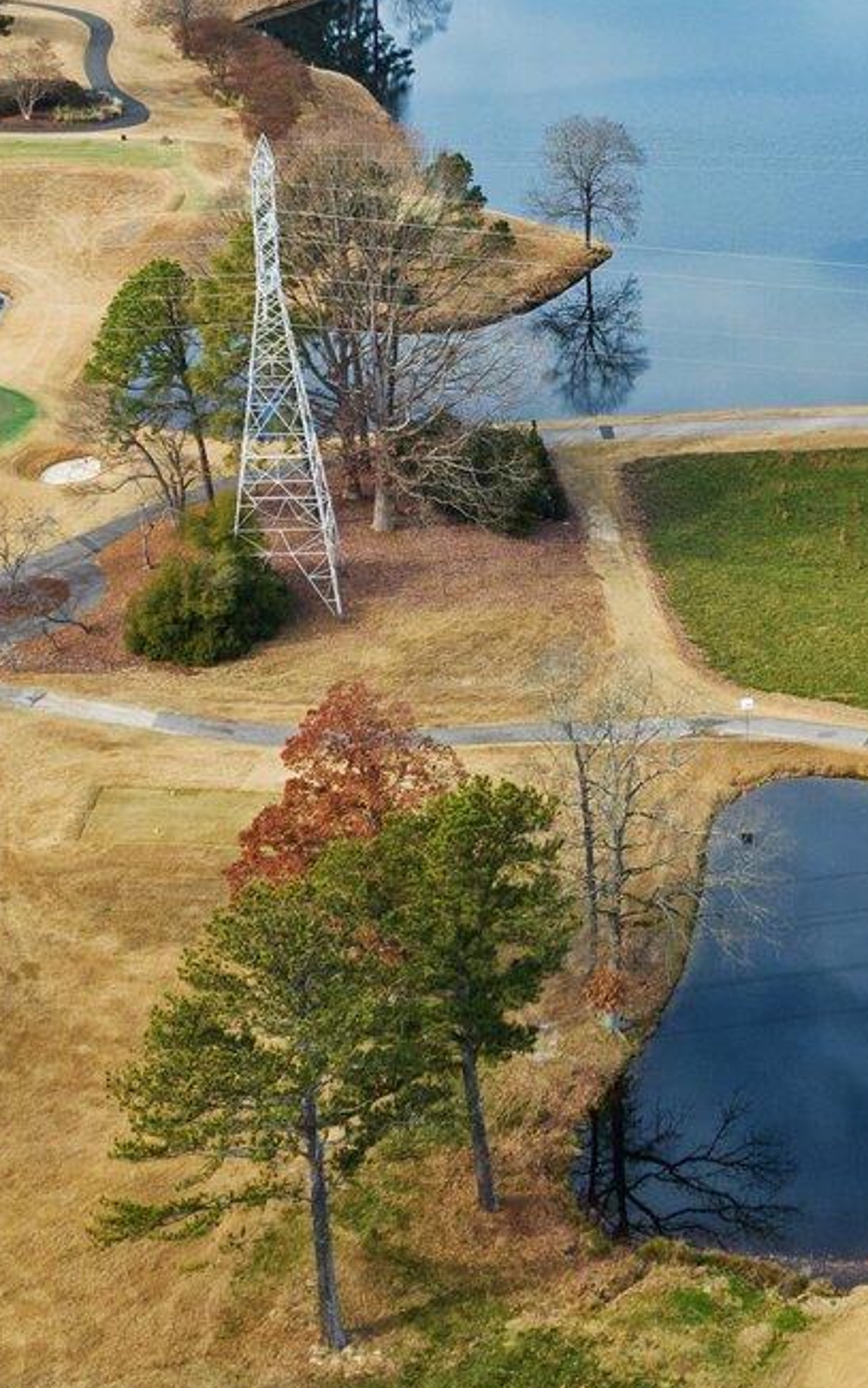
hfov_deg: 16.1
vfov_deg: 25.8
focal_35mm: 80
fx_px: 3027
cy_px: 596
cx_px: 798
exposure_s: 1/1250
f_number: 2.8
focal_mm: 12.29
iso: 150
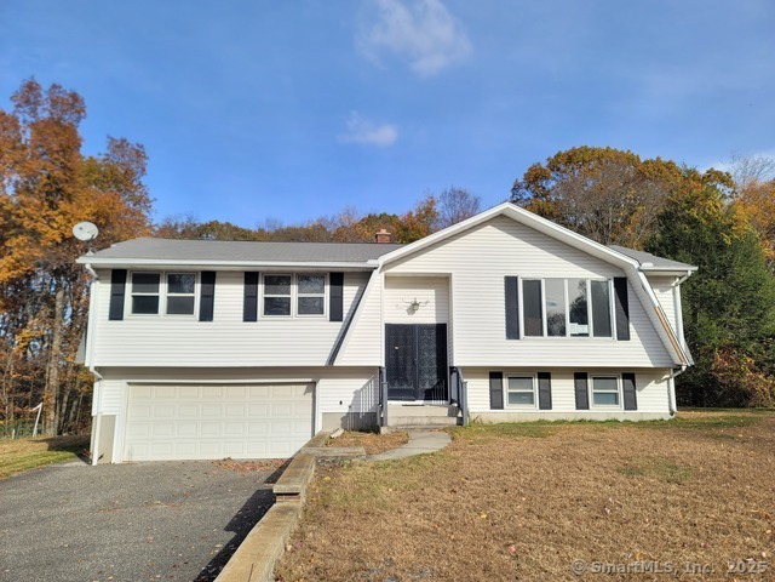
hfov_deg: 69.4
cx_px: 388
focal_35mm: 25
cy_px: 291
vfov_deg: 54.9
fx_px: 560
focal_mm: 7
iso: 20
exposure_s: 1/650
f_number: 1.8
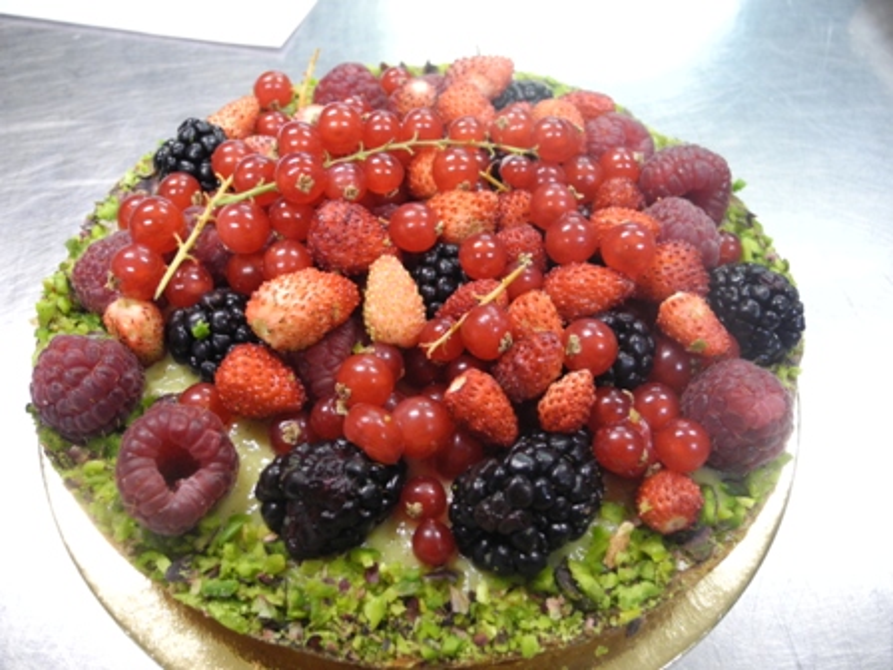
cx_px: 446
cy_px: 335
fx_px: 722
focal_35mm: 28
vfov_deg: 49.7
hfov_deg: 63.4
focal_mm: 6
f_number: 2.8
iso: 400
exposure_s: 1/24.6
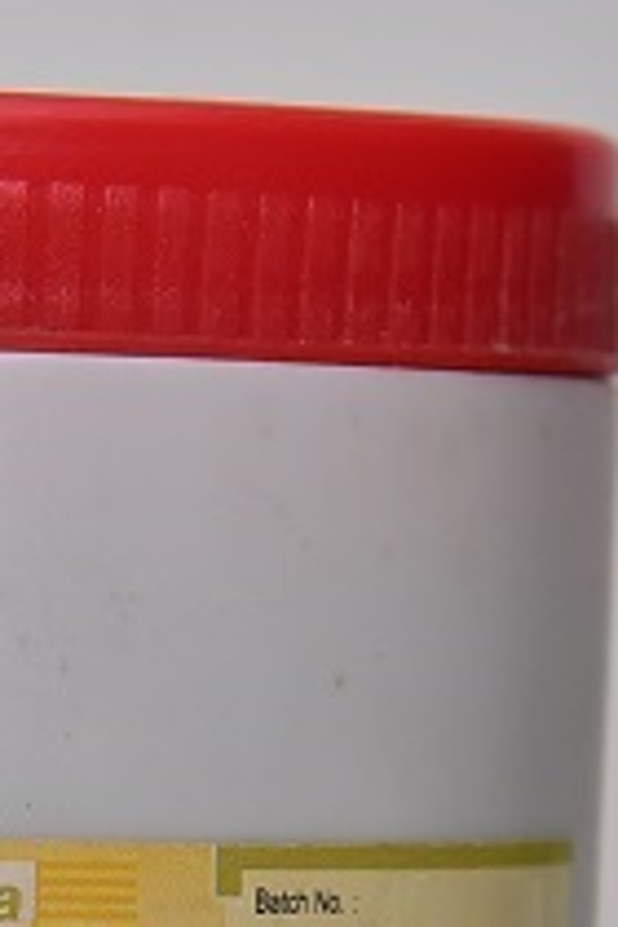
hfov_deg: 4.6
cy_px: 940
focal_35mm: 301
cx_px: -75
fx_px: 7750
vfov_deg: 6.8
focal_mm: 120
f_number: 5.6
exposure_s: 1/160
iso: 1600
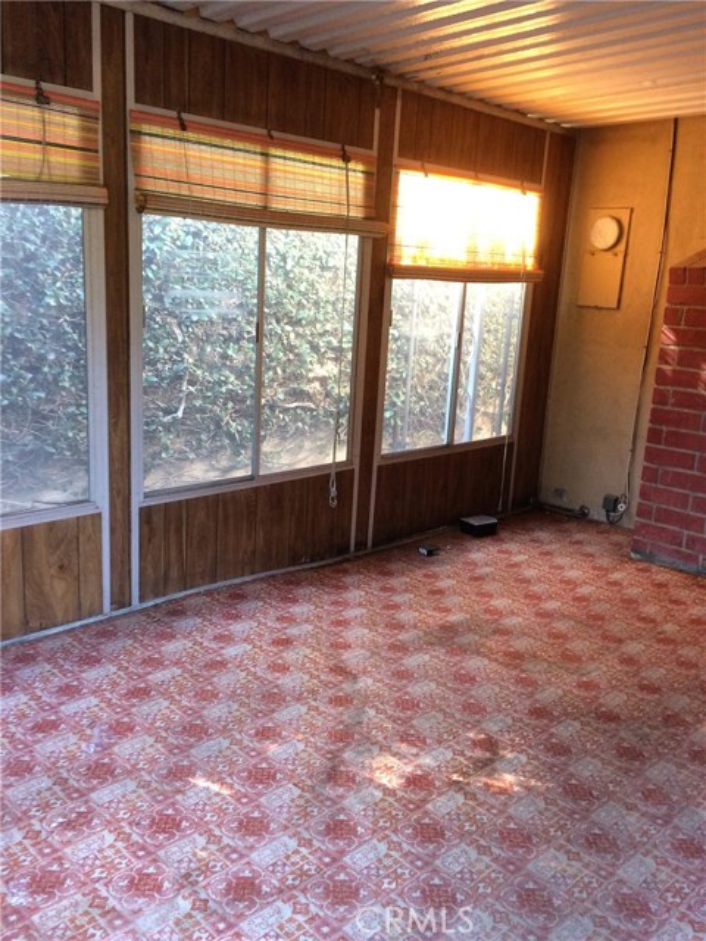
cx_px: 353
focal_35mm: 29
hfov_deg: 48.2
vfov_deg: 61.7
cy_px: 470
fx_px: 789
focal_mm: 4.15
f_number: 2.2
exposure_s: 1/30
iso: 125
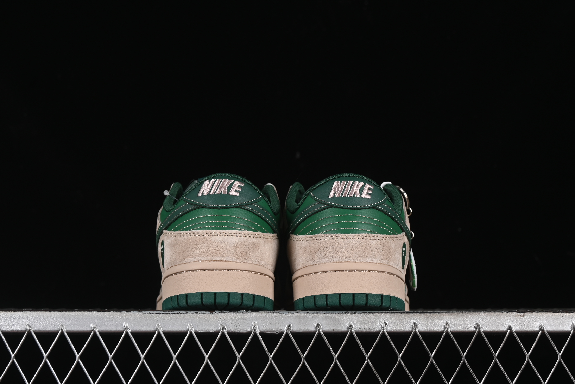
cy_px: 192
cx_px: 288
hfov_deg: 27.0
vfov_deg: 18.2
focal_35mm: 75
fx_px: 1198
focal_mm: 50
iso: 160
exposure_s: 1/80
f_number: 8
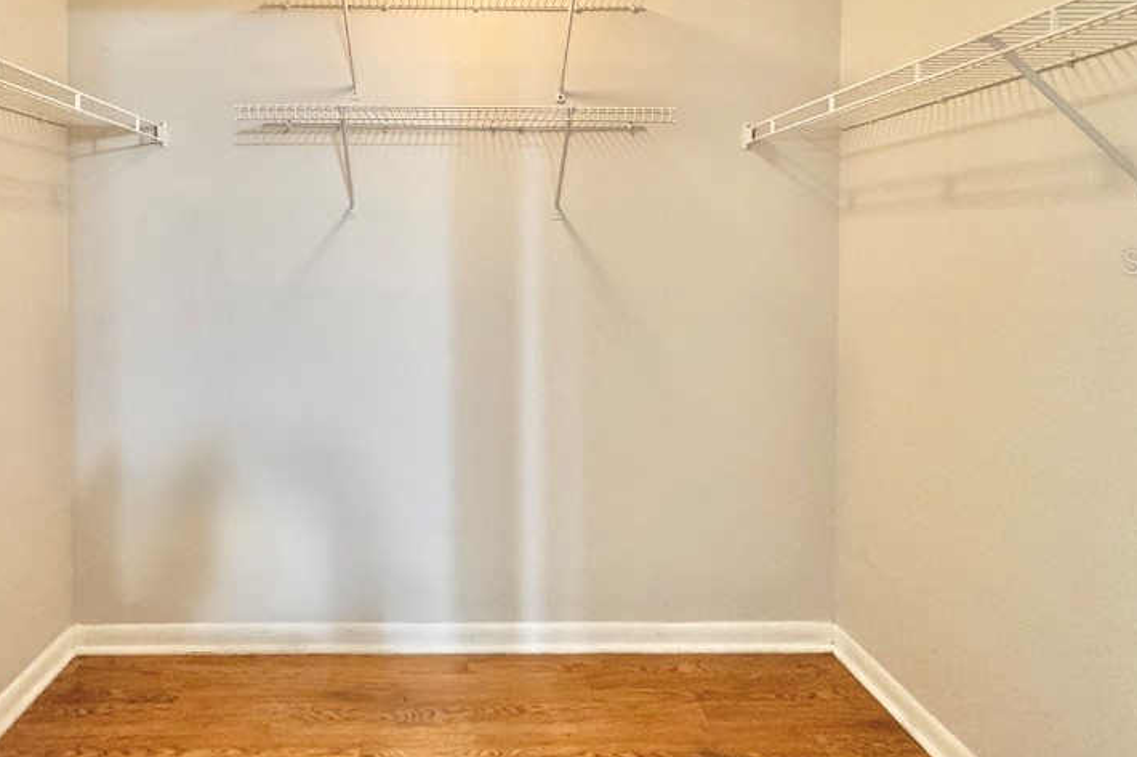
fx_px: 663
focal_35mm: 21
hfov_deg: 80.3
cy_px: 261
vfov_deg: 58.3
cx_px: 455
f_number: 2.2
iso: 640
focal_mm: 2.22
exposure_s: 1/60
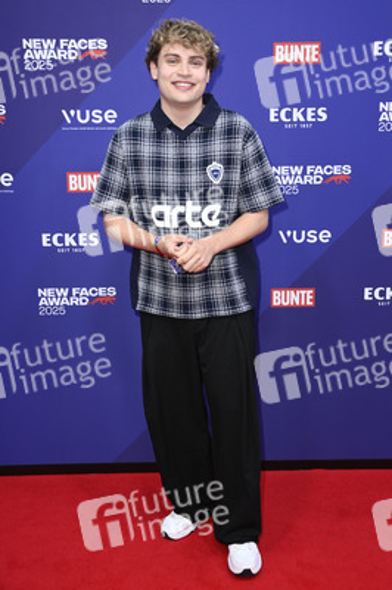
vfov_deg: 48.5
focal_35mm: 40
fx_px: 654
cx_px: 196
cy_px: 295
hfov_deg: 33.3
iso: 800
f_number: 5.6
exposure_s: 1/200
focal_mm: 40
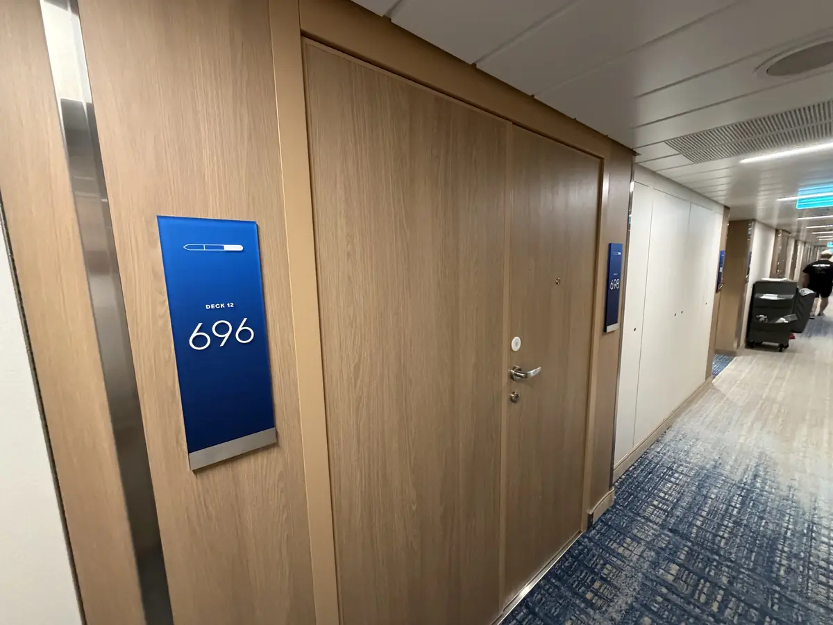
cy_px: 312
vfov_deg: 85.7
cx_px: 416
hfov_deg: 102.1
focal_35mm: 14
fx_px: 337
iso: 640
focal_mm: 2.22
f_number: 2.2
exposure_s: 1/60
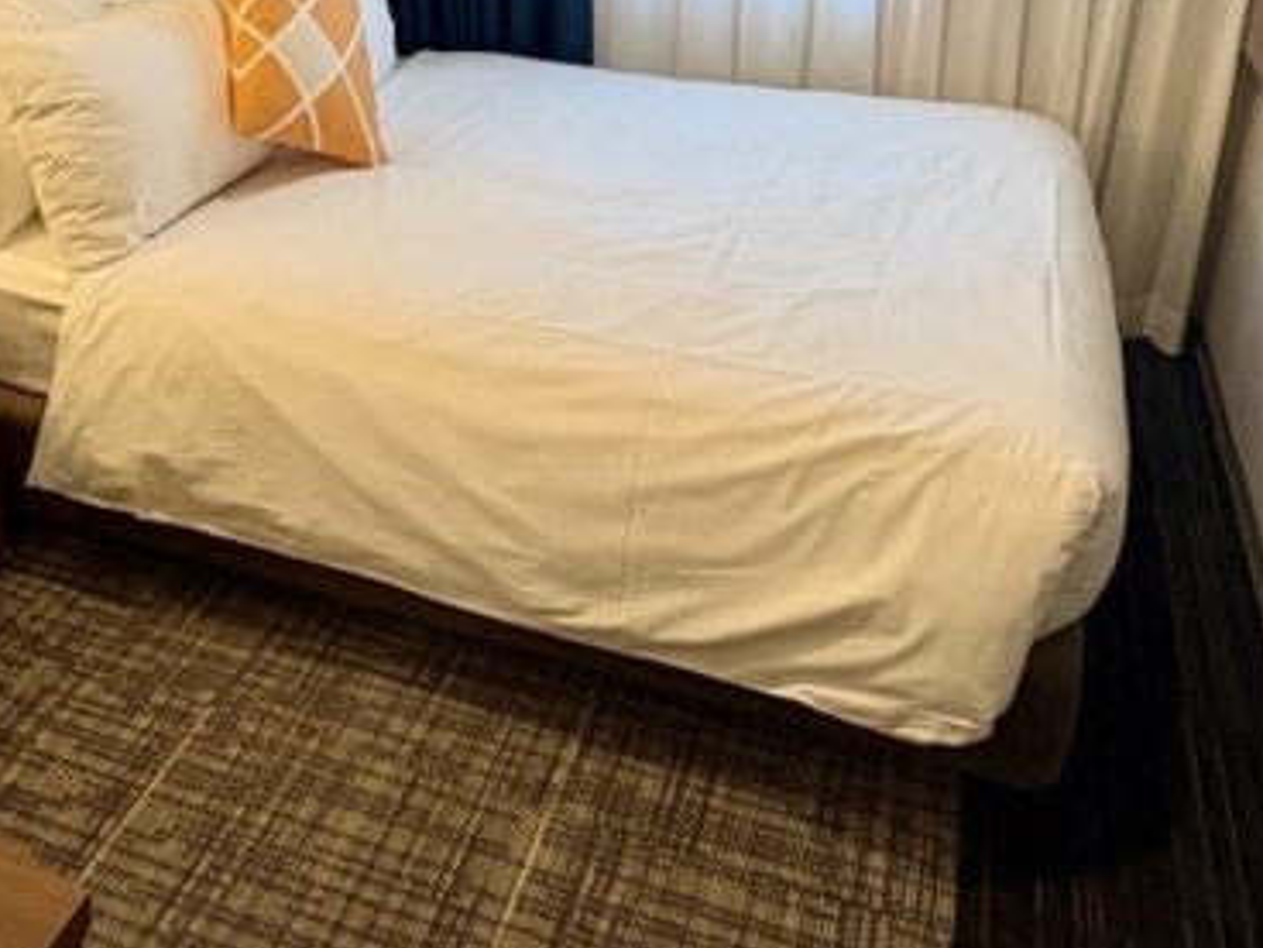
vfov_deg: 35.3
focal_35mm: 39
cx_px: 456
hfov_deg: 47.3
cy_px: 151
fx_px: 1423
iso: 500
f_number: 2.2
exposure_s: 1/60
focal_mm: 2.22
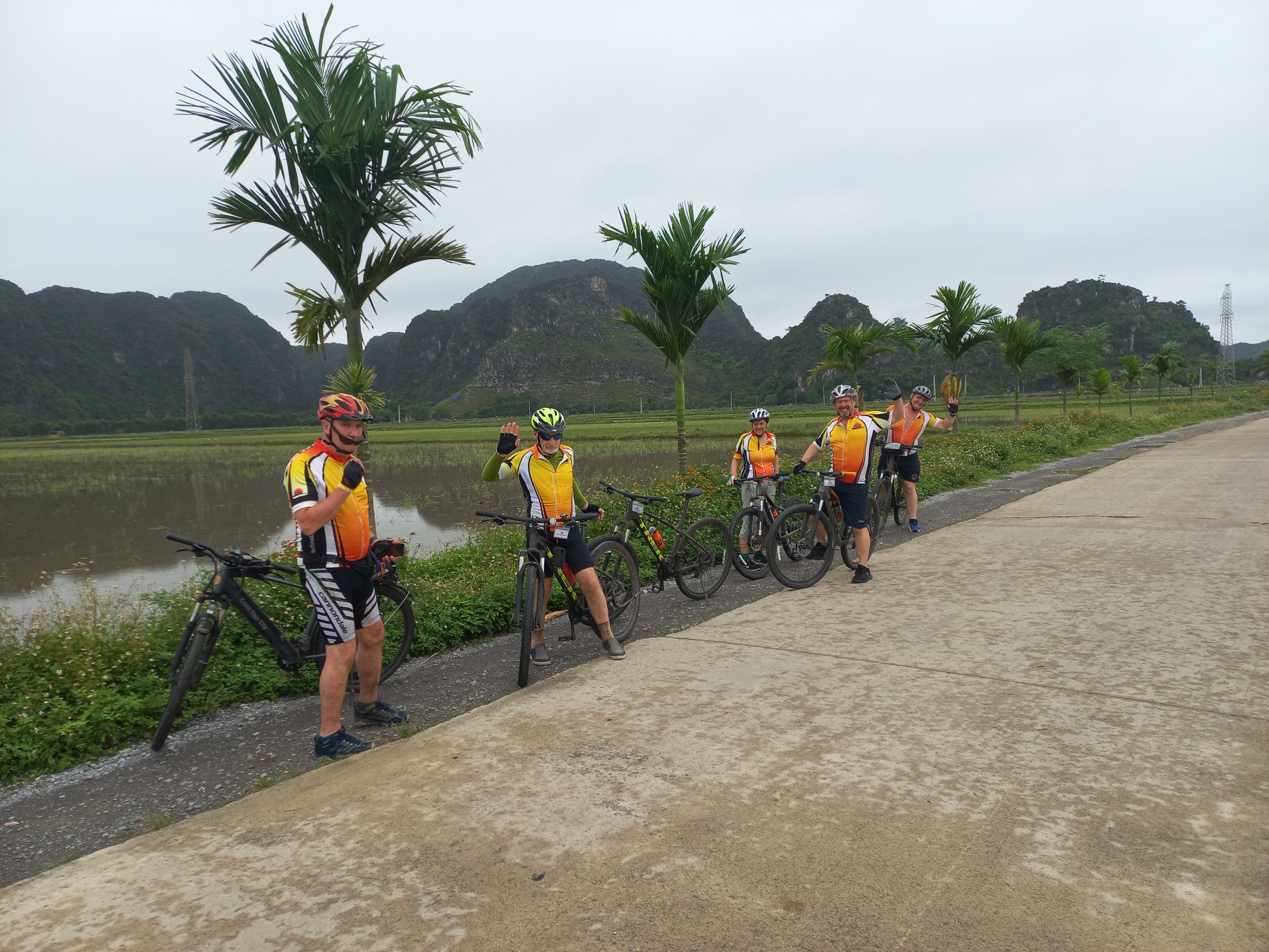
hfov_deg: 69.4
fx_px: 916
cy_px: 476
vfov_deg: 54.9
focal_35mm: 25
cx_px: 634
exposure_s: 1/146
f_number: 1.8
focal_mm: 4.6
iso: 25
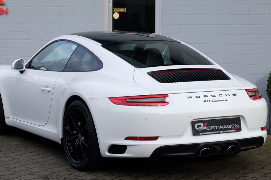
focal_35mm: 106
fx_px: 798
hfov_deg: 19.3
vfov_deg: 12.9
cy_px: 74
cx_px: 115
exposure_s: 1/210
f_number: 5.6
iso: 200
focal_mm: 55
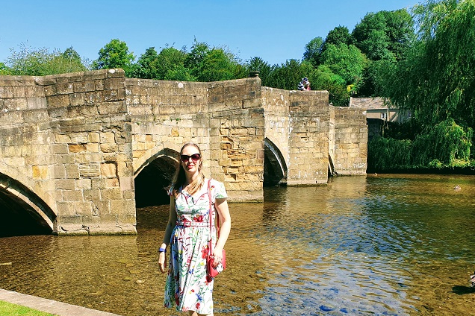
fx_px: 449
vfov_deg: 38.2
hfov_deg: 55.6
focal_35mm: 34
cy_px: 223
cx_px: 203
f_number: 2.4
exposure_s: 1/997
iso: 50
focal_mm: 4.3
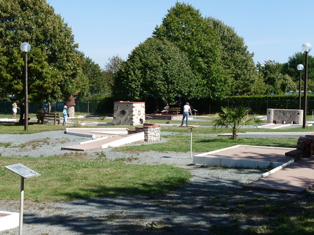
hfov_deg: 29.8
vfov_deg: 22.6
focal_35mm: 65
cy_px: 118
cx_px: 157
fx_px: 590
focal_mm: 11.5
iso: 100
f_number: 5.6
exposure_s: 1/320
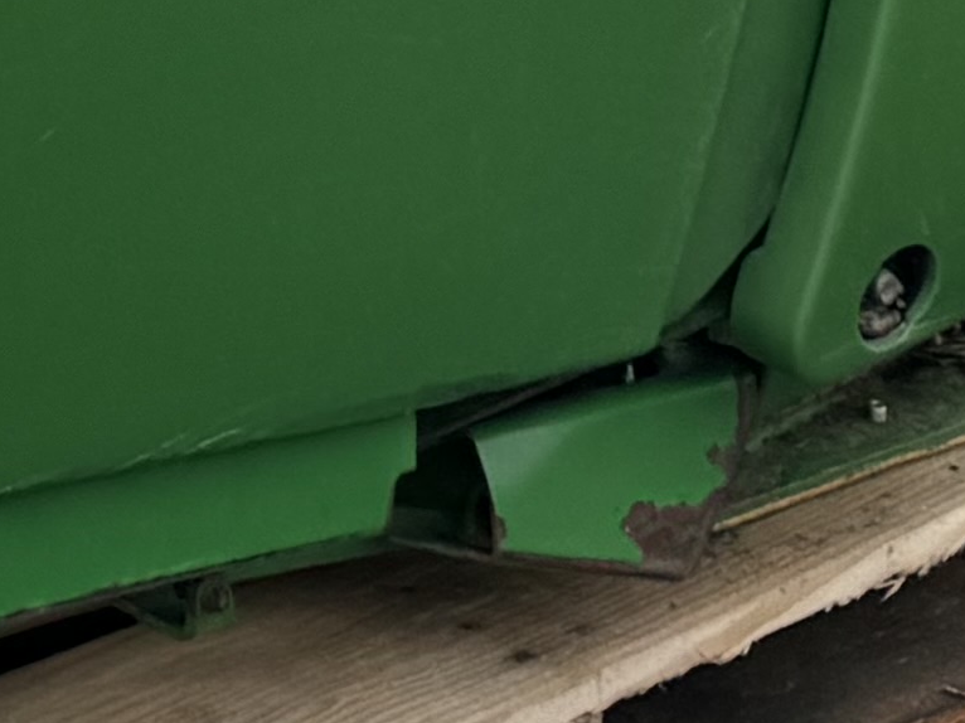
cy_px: -1391
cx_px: -802
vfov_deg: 7.4
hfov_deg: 10.4
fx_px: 4988
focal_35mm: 179
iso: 80
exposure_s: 1/3597
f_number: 1.78
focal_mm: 6.76
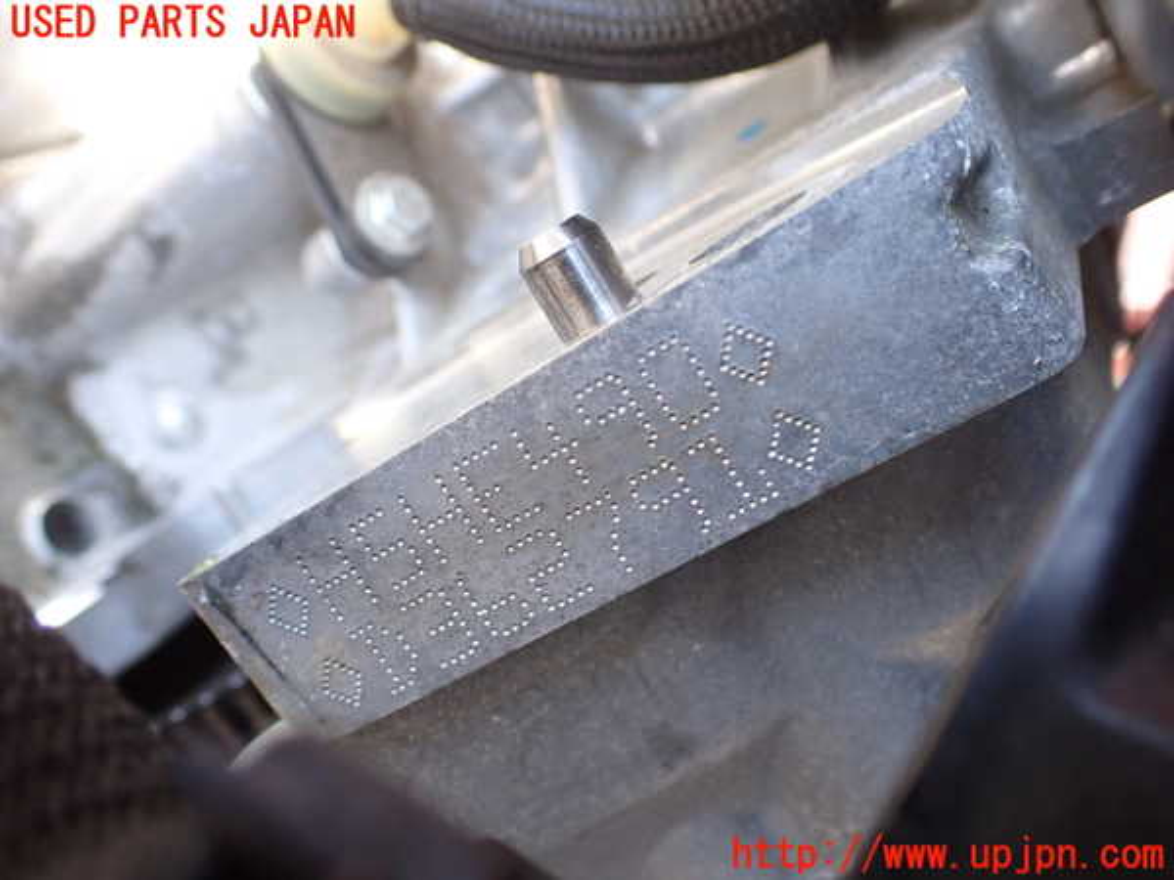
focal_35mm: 30
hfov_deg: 60.0
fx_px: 1017
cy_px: 440
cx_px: 587
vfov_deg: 46.8
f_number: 2.3
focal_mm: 5.4
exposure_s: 1/125
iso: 320
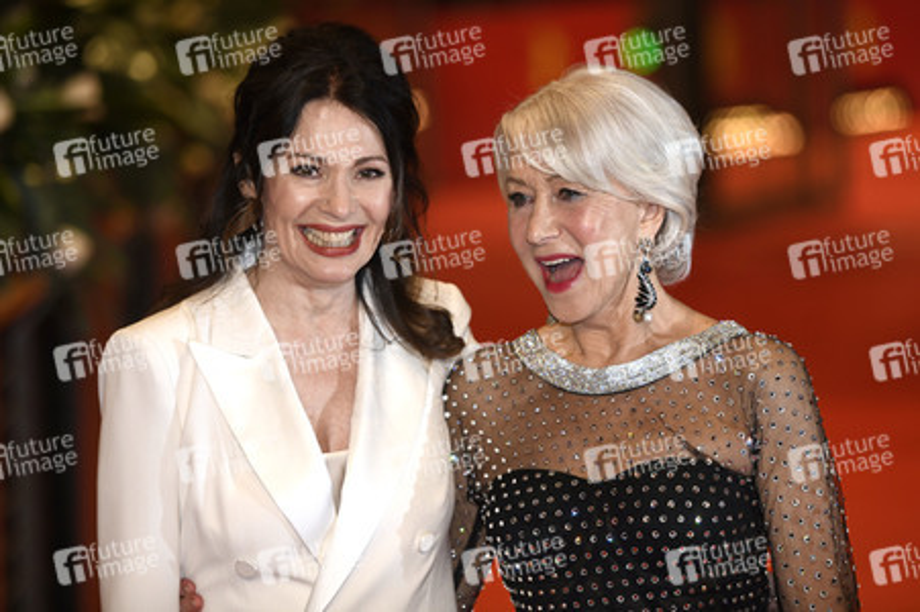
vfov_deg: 8.3
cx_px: 460
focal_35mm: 165
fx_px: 4213
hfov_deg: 12.5
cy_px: 306
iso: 800
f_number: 3.2
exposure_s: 1/500
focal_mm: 165
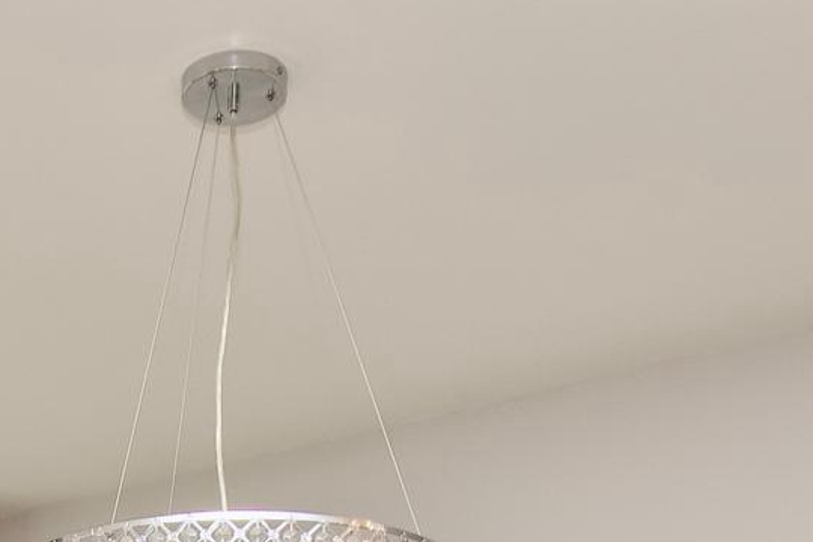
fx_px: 1626
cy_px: 996
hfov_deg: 26.3
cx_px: -39
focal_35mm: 72
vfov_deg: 15.9
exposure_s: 1/15
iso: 320
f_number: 7.1
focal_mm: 13
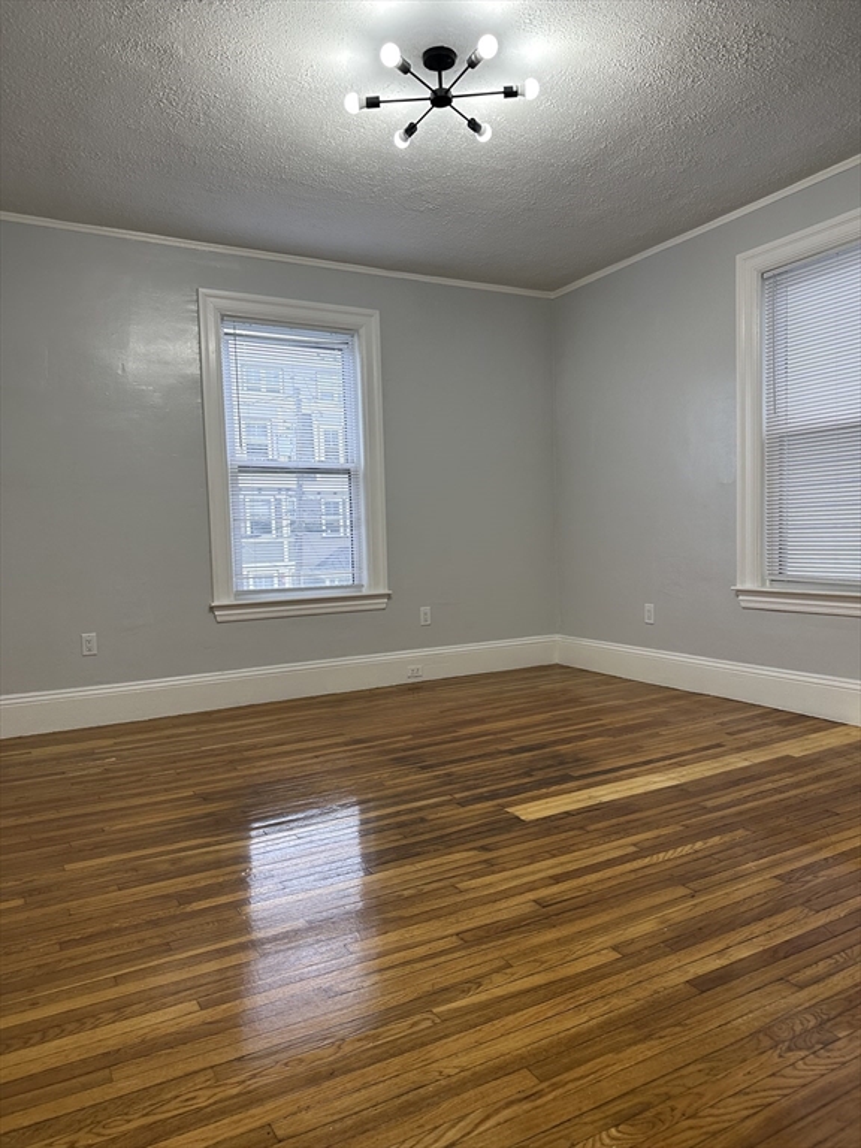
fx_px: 796
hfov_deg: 56.8
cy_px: 574
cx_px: 430
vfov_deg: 71.6
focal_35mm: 24
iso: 125
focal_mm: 6.86
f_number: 1.78
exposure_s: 1/120
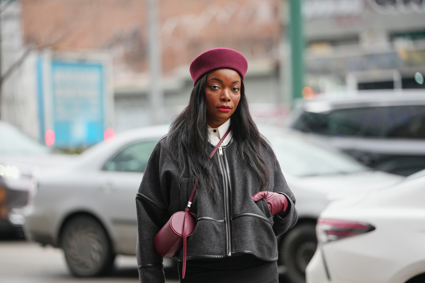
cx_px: 212
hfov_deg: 17.1
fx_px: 1417
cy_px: 142
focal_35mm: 120
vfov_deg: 11.4
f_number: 2
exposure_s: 1/1000
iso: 1000
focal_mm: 120
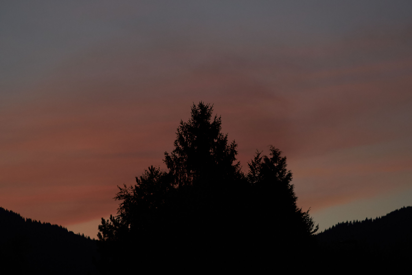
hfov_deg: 10.5
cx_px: 206
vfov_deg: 7.0
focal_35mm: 195
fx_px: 2231
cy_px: 138
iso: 800
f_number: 4
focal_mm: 130
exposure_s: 1/1600
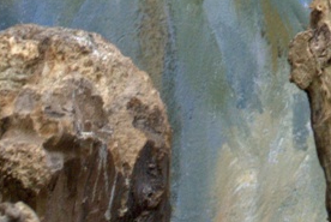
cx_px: 476
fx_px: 2321
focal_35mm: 252
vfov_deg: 5.4
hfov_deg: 8.0
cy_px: -218
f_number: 5
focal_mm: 36
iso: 400
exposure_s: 1/30
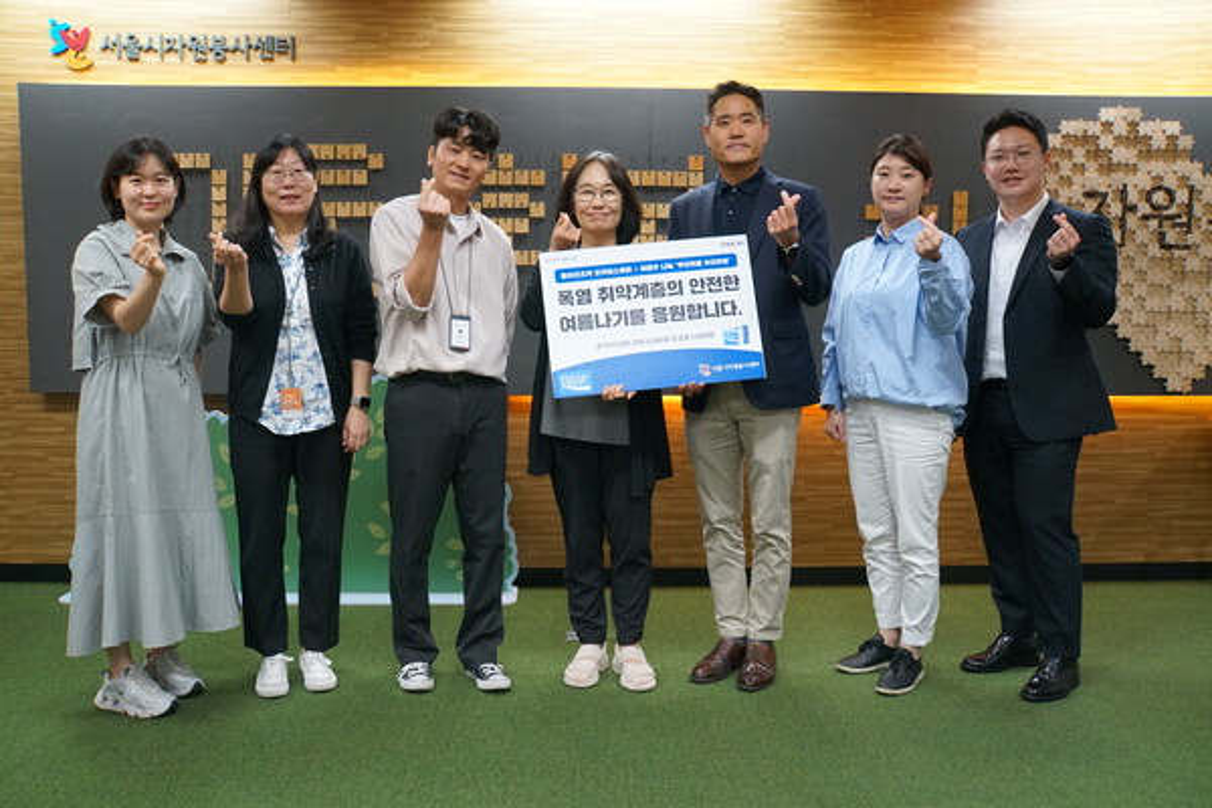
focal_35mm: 32
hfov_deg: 59.5
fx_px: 1060
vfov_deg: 41.7
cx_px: 606
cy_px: 404
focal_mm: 21
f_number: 4
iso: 2500
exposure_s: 1/160
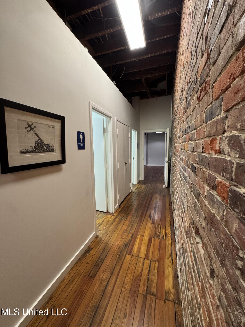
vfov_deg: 102.1
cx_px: 122
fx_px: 132
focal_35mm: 14
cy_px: 164
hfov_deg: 85.7
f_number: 2.2
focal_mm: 2.22
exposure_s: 1/60
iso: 200
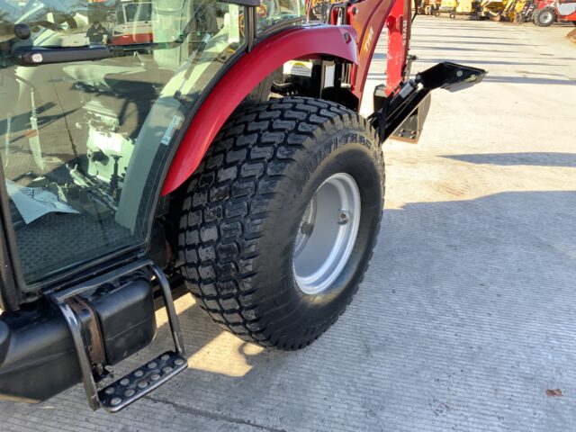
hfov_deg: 61.7
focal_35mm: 29
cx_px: 288
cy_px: 216
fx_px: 483
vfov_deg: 48.2
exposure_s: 1/178
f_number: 1.8
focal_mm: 3
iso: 16
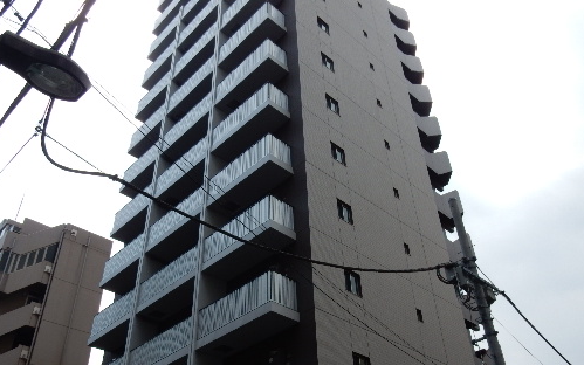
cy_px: 197
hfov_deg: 56.7
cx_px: 293
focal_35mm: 34
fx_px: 541
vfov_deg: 37.3
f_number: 3.7
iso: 125
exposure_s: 1/1000
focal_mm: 4.5
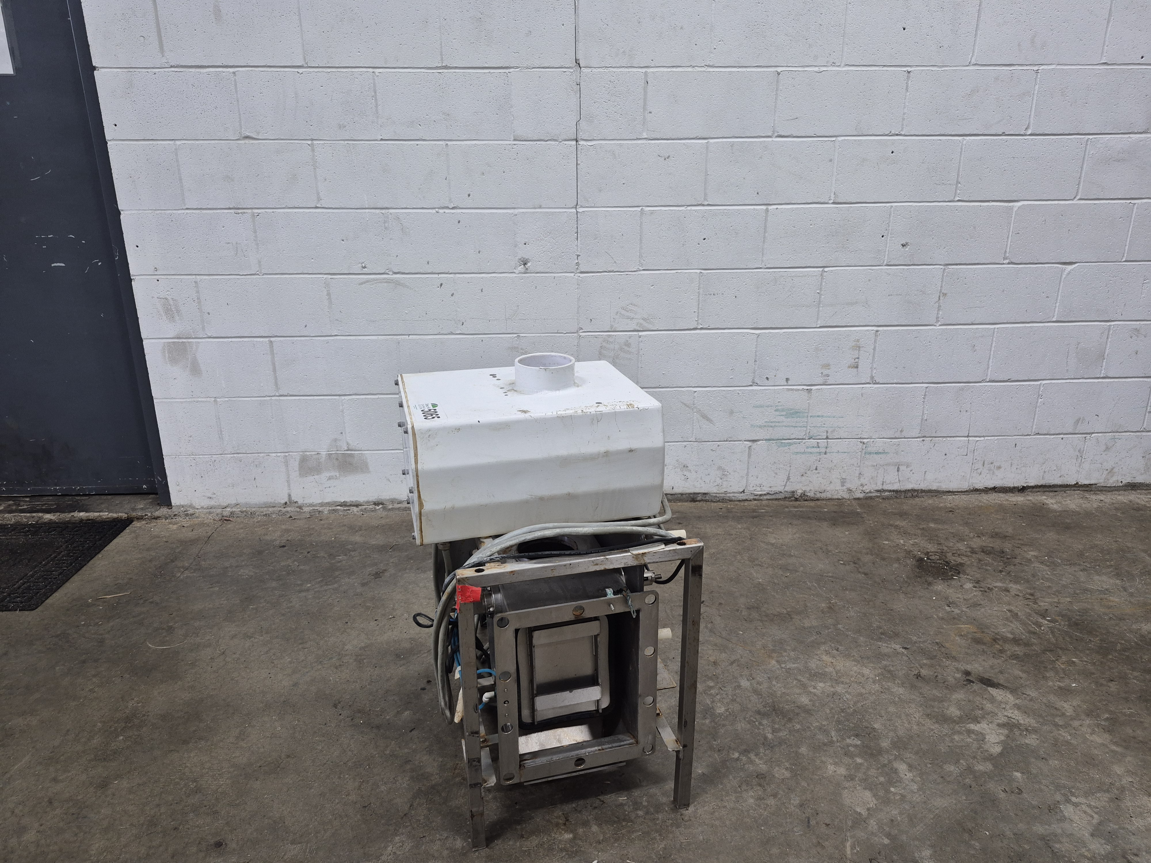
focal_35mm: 23
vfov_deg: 58.9
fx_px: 765
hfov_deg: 73.9
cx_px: 576
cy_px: 432
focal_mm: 5.4
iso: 200
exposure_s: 1/120
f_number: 1.8
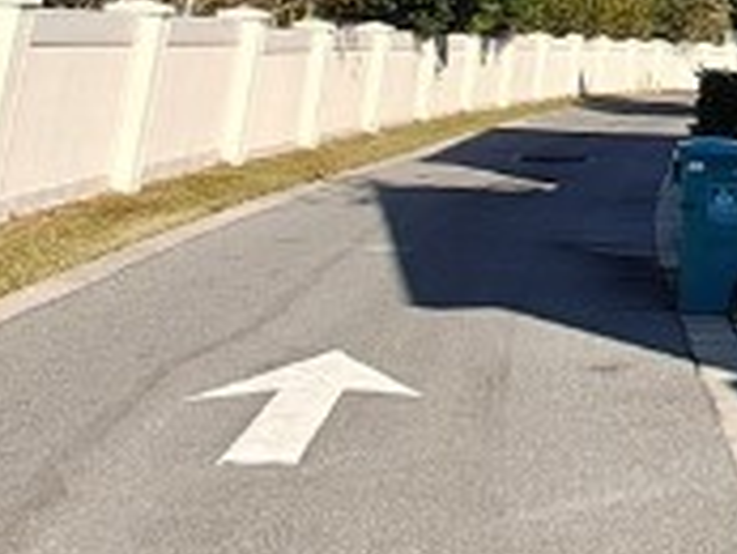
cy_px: -349
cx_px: 1265
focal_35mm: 83
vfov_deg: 15.9
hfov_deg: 19.0
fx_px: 1768
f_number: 2.2
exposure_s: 1/1425
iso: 64
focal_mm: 2.62
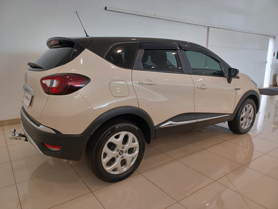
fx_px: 201
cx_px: 139
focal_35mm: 25
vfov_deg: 54.9
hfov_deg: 69.4
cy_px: 104
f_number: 1.8
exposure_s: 1/60
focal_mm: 4.6
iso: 125
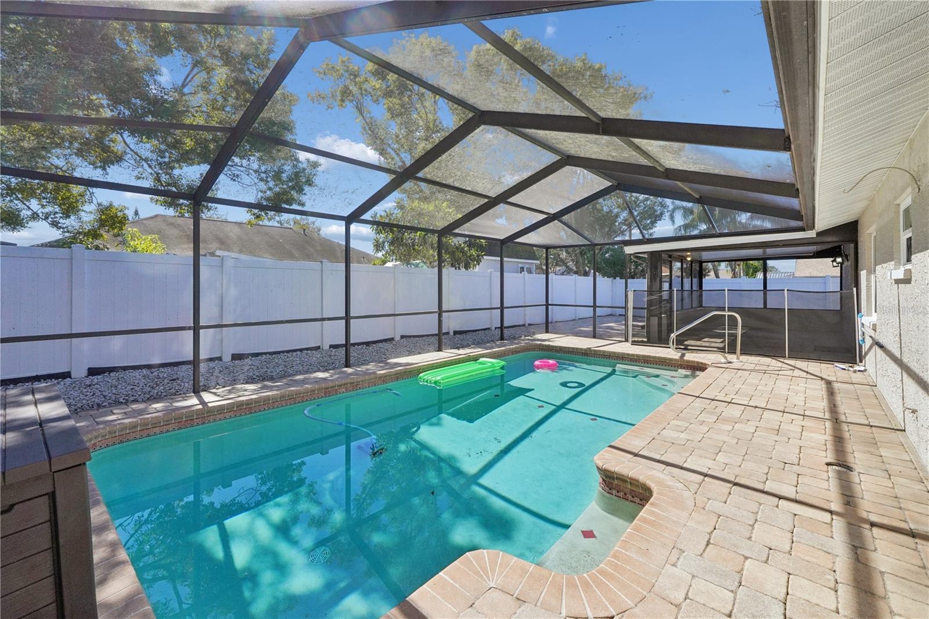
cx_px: 464
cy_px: 310
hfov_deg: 100.4
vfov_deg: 77.3
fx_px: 387
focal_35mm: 15
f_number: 8
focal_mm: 10
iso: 400
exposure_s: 1/500
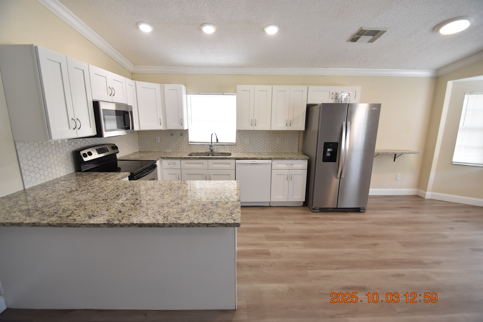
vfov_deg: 77.3
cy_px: 161
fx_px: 201
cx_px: 242
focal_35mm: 15
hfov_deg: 100.4
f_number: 3.5
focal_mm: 10
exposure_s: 1/125
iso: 800
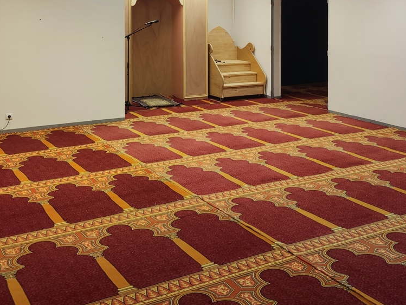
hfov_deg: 39.4
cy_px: 21
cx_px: 248
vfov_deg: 28.9
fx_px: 563
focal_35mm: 48
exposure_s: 1/100
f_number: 1.89
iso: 224
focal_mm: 5.43
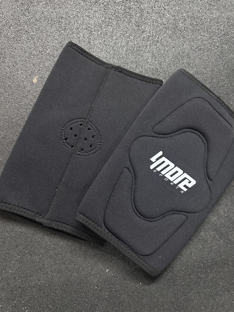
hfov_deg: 56.8
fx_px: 216
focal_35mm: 24
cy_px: 156
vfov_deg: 71.6
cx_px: 117
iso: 800
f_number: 1.78
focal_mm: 6.86
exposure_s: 1/25
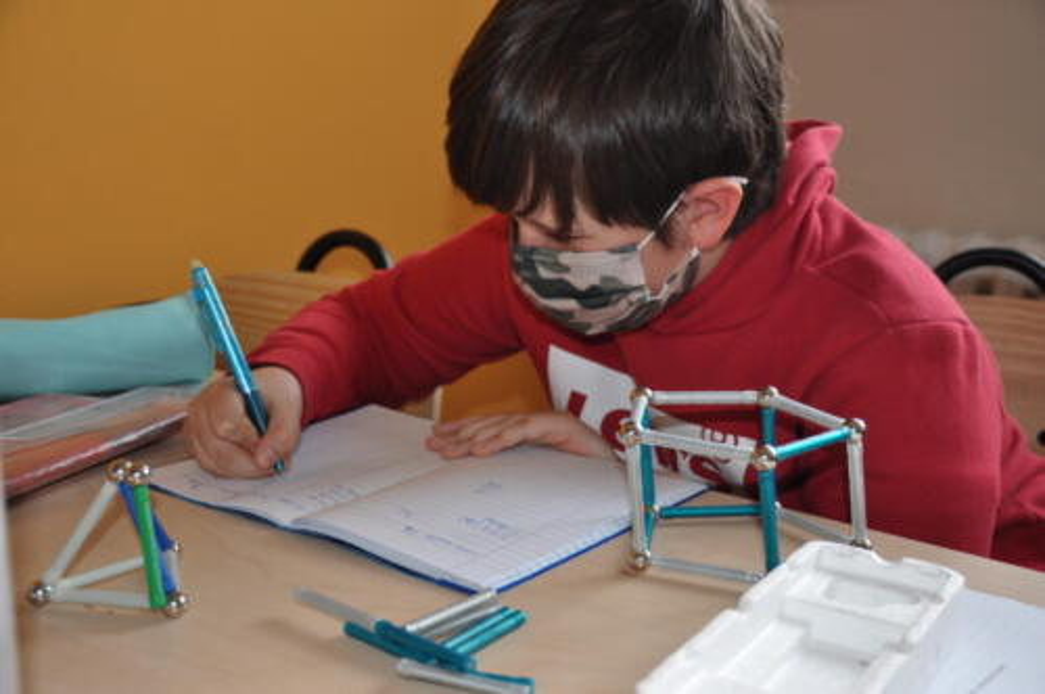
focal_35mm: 45
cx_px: 522
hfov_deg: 43.7
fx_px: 1305
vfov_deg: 29.8
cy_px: 347
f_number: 4
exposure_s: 1/60
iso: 500
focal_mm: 30
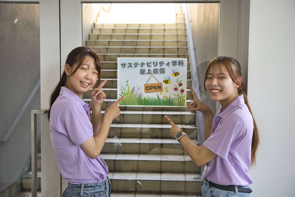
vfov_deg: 33.1
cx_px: 148
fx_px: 331
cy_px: 98
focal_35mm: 40
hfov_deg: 48.0
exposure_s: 1/160
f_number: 4
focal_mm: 40.4
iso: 250
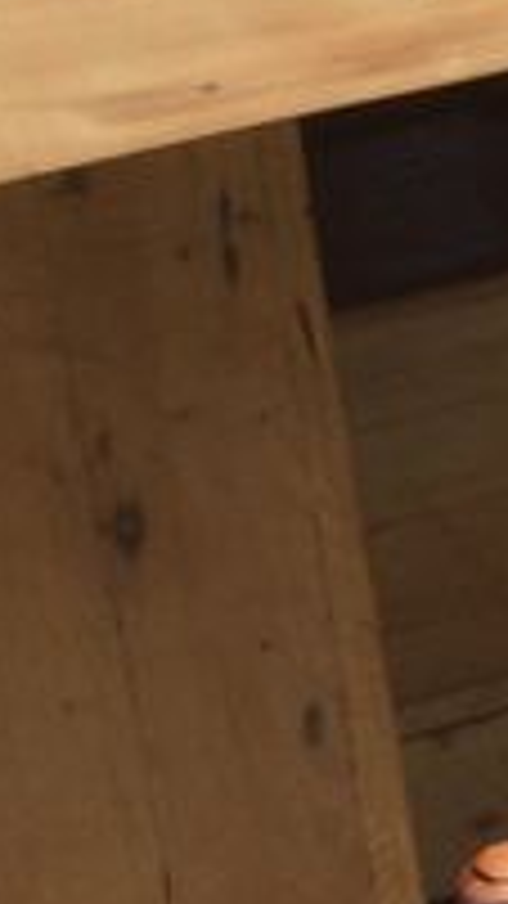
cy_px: 1106
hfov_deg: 6.8
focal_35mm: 168
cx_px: 1227
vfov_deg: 12.5
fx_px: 4025
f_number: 2.4
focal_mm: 3.3
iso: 25
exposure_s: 1/525
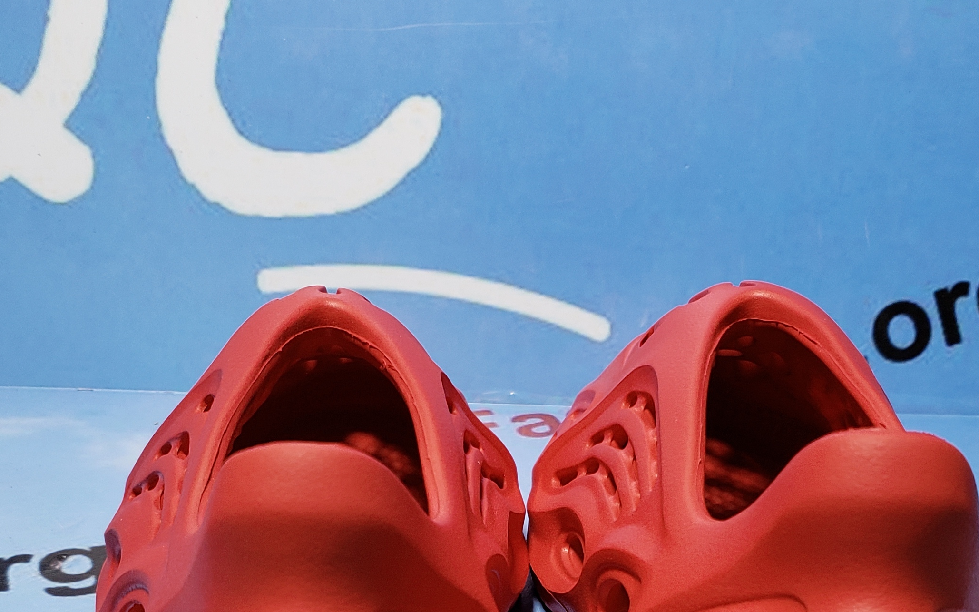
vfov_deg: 22.8
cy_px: 640
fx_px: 1441
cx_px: 531
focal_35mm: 54
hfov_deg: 37.5
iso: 50
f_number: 1.5
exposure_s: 1/316
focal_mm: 4.3
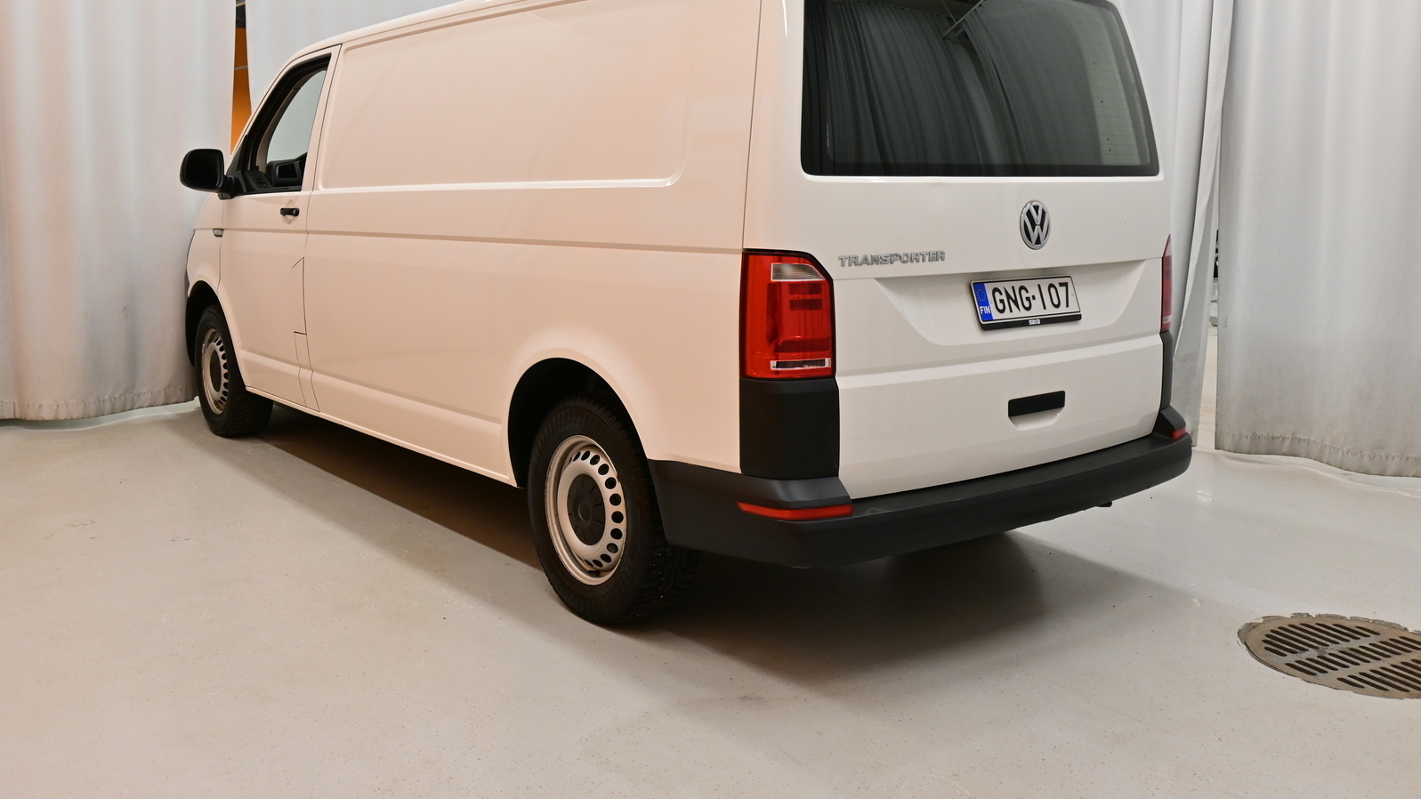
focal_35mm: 34
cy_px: 320
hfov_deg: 57.7
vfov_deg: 34.3
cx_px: 709
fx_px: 1291
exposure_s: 1/100
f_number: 5.6
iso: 800
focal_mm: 21.5
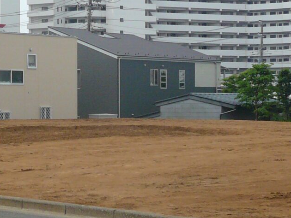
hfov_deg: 21.1
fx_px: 765
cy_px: 122
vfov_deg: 16.2
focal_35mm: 91
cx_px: 38
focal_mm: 4.6
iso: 100
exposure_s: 1/160
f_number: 8
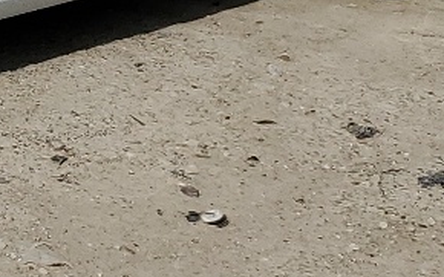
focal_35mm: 152
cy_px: -236
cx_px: -570
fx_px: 1839
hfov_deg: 11.7
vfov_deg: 8.3
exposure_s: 1/10000
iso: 51
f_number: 1.5
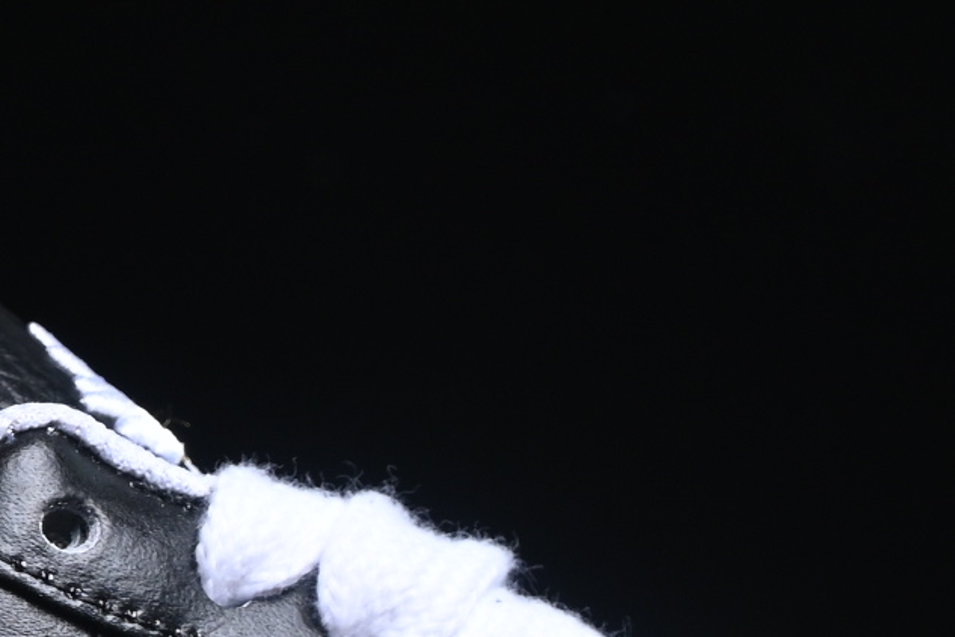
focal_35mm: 330
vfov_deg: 4.2
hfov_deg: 6.2
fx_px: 8753
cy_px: 842
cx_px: 350
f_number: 6.3
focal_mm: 50
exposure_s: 1/60
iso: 160
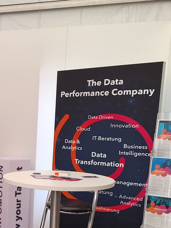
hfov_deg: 24.2
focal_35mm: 54
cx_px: -41
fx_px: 356
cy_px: 179
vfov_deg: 34.6
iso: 40
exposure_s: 1/187
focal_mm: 5.54
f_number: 1.8
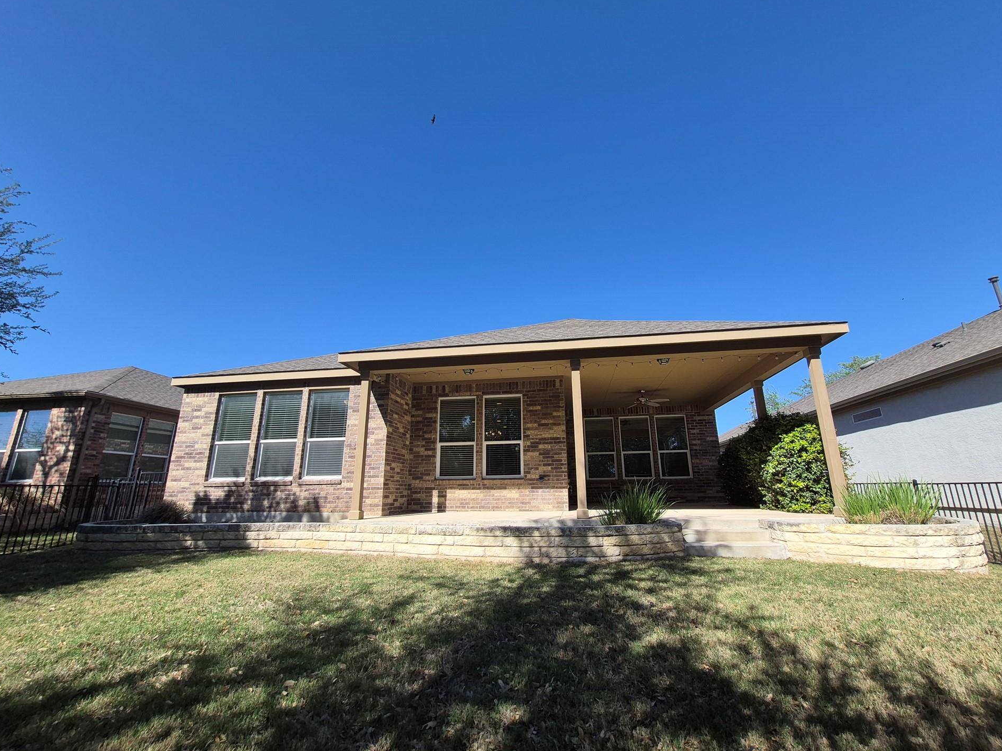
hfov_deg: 102.0
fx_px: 405
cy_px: 389
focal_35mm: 14
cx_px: 524
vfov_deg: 85.6
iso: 64
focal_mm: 1.74
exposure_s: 1/1996
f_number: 2.2
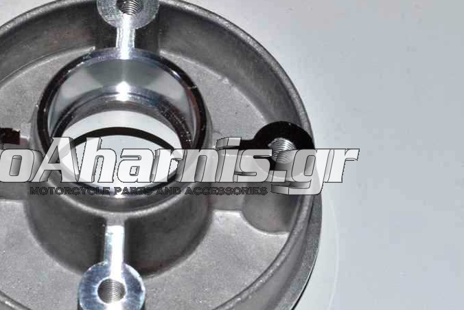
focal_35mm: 138
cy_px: 166
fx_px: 1777
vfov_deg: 10.0
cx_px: 119
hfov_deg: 14.8
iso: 160
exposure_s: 1/100
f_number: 16
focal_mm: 55
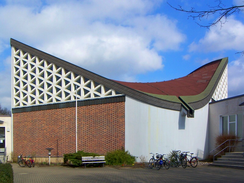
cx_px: 122
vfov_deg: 36.8
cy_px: 92
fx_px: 275
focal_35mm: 39
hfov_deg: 47.9
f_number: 7.1
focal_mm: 6.4
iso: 64
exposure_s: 1/250
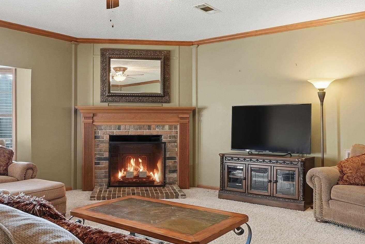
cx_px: 164
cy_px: 125
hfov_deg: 55.7
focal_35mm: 34
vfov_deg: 38.9
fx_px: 345
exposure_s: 1/13
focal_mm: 16
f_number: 9
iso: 250
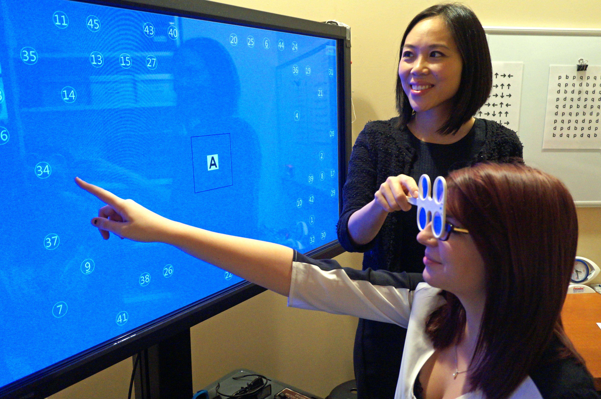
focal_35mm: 30
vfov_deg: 43.5
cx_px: 300
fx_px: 500
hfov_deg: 62.0
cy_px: 200
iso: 3200
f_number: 4
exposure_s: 1/50
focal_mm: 20
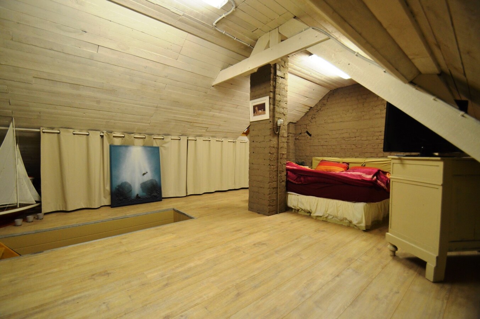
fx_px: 220
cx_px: 240
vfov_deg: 72.0
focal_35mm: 16
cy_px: 160
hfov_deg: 95.0
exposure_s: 1/60
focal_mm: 11
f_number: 3.5
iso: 640
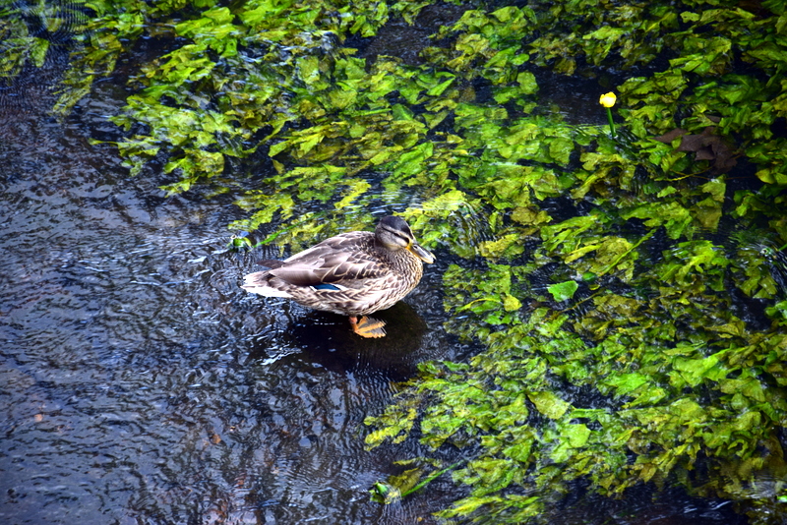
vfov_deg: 8.7
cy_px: 262
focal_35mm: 158
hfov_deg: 13.0
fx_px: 3444
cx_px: 394
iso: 200
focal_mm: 105
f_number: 5.6
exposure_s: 1/125
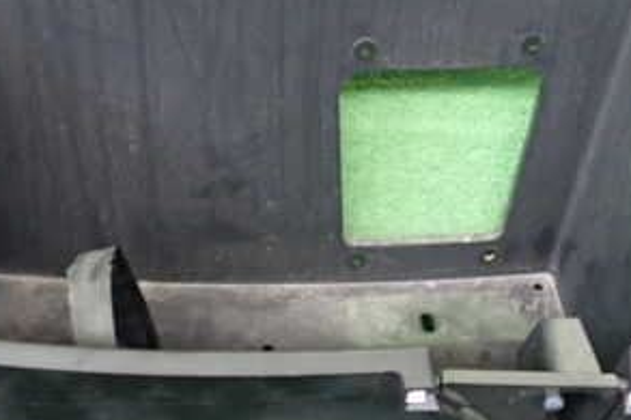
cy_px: 200
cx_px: 276
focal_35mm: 64
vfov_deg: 21.2
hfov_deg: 31.4
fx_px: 1121
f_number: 2.3
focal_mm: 5.4
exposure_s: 1/30
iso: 640
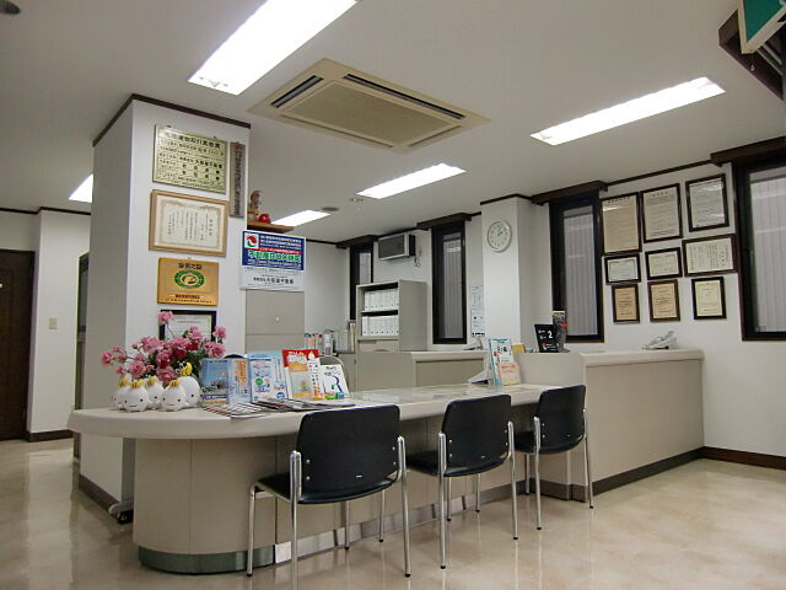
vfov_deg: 56.8
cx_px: 393
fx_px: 545
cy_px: 295
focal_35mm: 24
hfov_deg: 71.6
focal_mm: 4.3
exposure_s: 1/60
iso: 250
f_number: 3.2
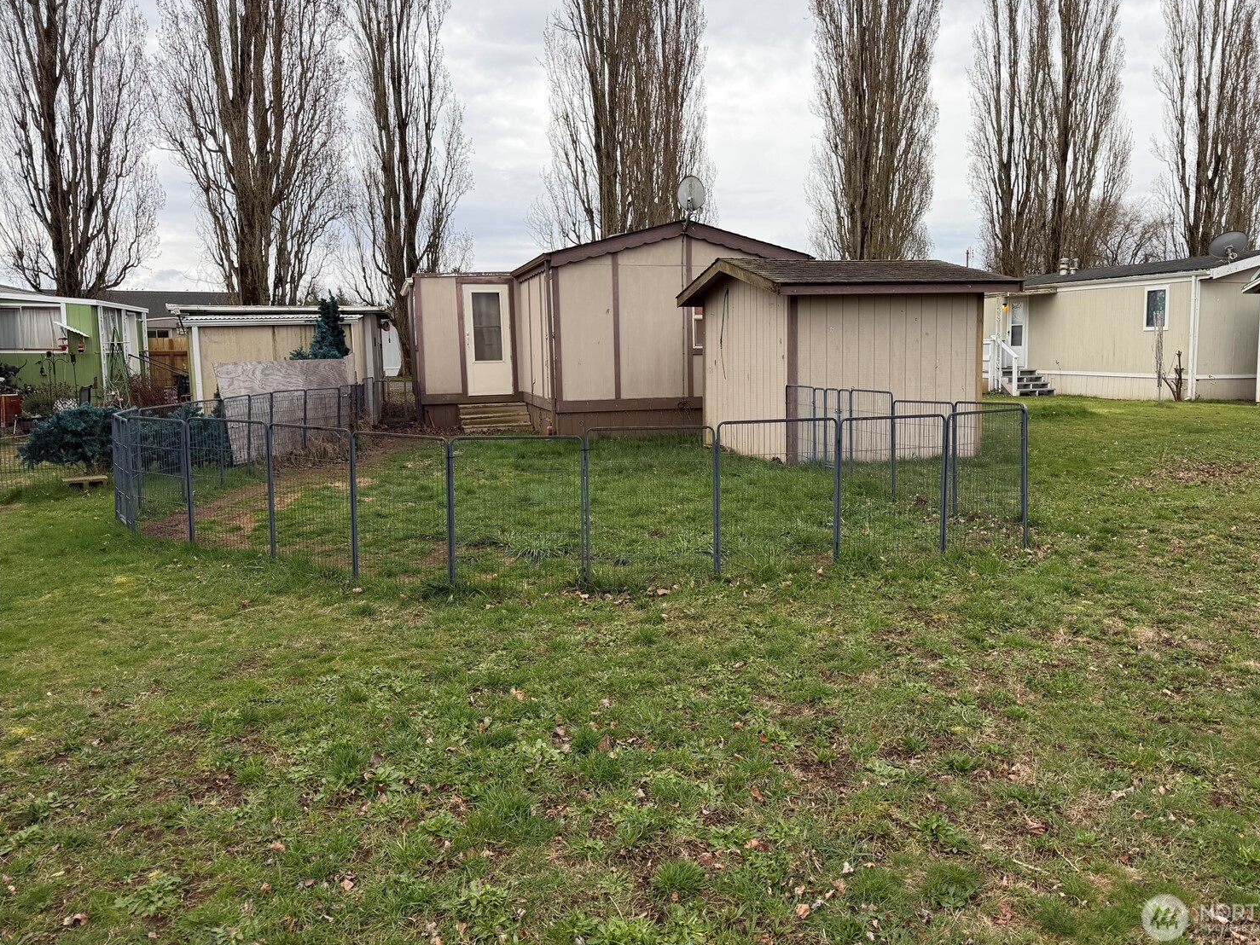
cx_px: 681
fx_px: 946
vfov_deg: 53.0
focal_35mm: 26
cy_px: 440
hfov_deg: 67.2
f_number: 1.78
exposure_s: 1/943
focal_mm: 6.76
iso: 80
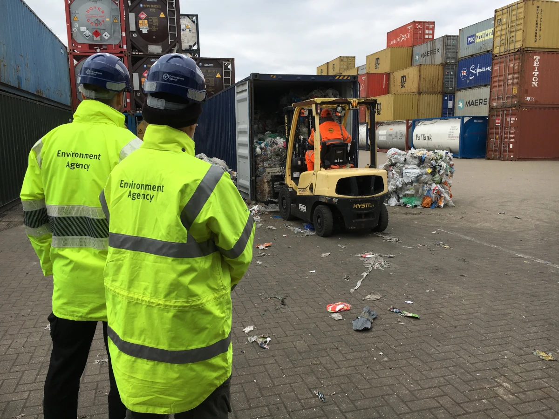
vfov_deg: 48.2
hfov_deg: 61.7
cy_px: 210
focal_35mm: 29
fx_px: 468
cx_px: 280
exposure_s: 1/1508
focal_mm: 4.15
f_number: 2.2
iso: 25
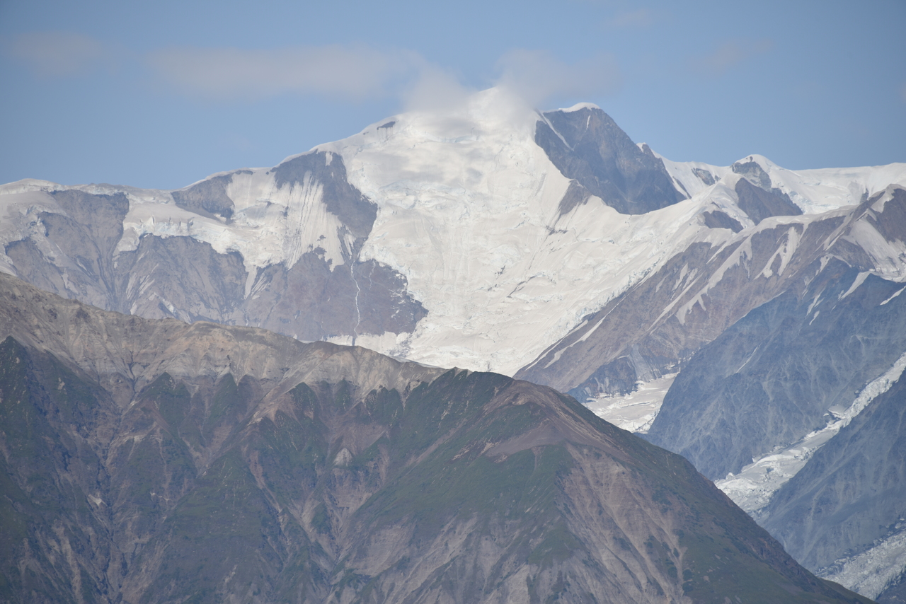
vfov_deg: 4.6
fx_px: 7551
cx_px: 453
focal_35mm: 300
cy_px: 302
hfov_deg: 6.9
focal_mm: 300
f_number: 9
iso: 100
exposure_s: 1/640
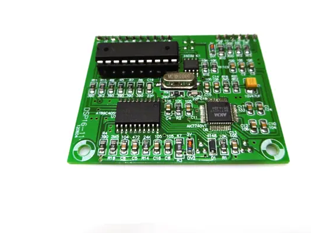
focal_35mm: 29
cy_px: 103
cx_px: 168
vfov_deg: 48.1
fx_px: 260
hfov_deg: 61.6
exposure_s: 1/160
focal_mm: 4.3
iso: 100
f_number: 3.1
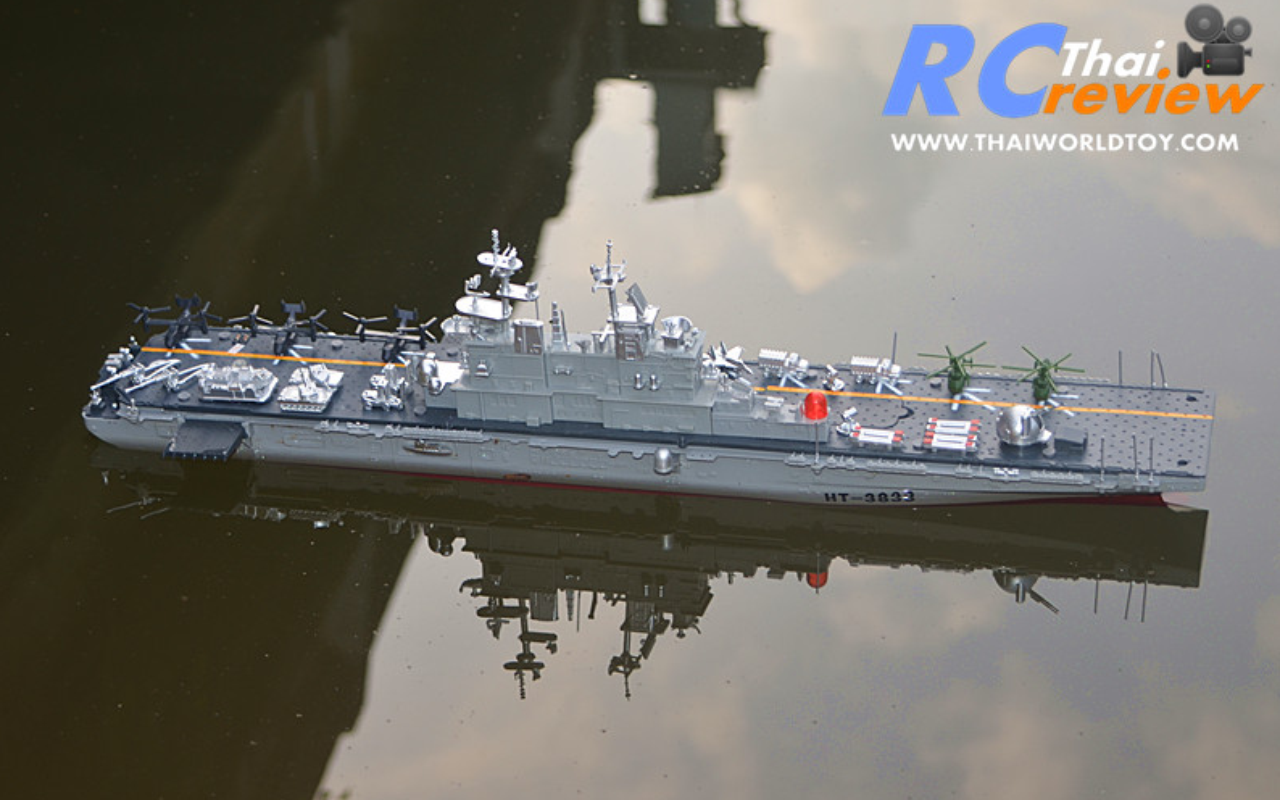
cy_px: 419
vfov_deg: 15.2
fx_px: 3000
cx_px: 642
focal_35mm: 86
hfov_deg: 24.1
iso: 200
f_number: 4.8
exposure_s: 1/125
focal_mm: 56
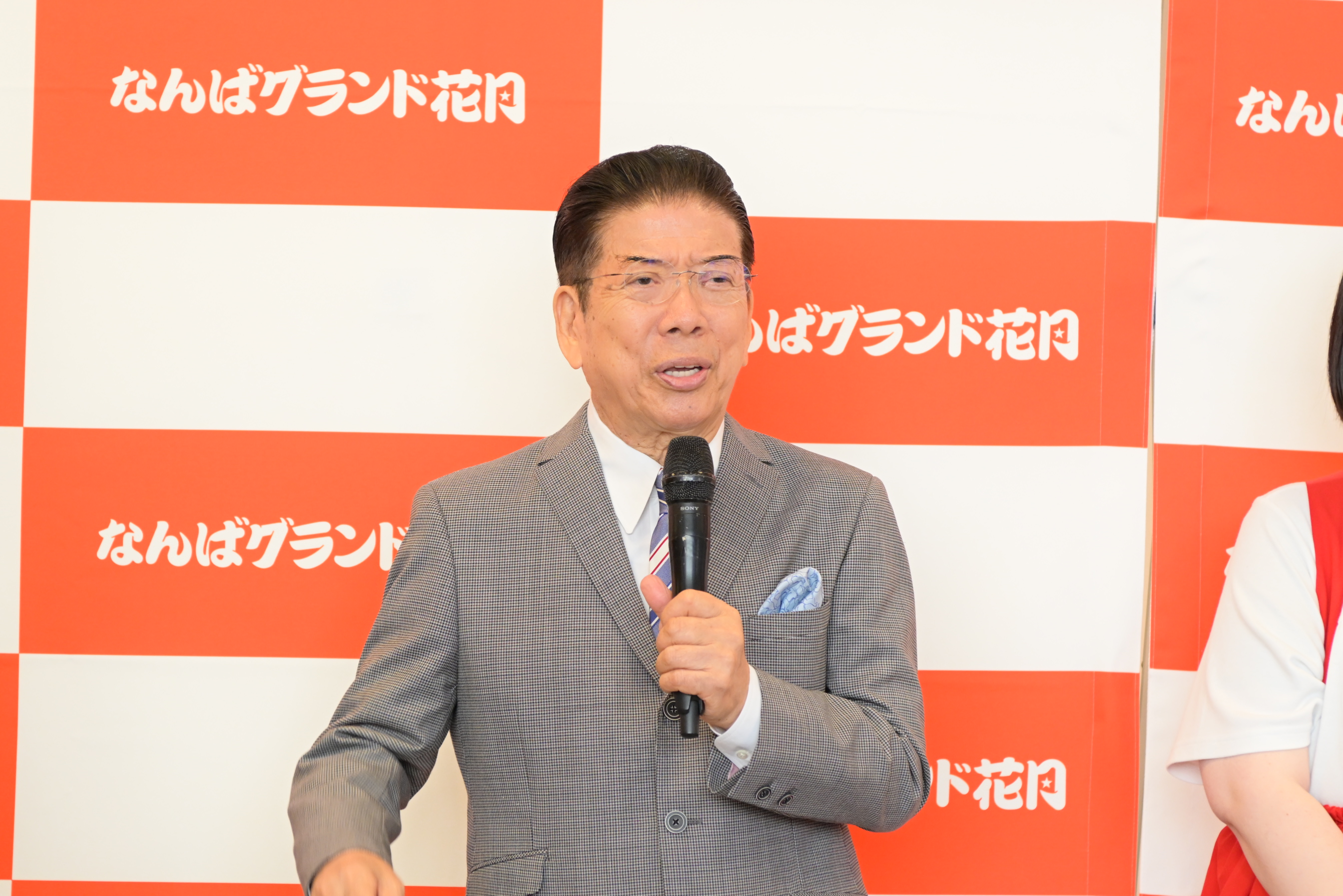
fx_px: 3917
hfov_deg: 19.5
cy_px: 448
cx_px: 672
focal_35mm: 105
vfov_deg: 13.0
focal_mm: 70
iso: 1600
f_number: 4
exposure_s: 1/250
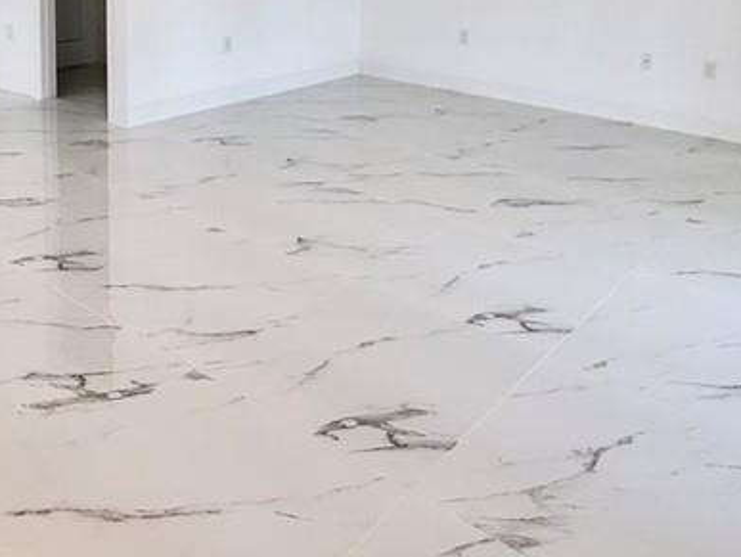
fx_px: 793
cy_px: 21
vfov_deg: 35.6
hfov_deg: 50.1
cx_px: 348
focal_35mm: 37
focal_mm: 2.22
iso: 80
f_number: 2.2
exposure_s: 1/120
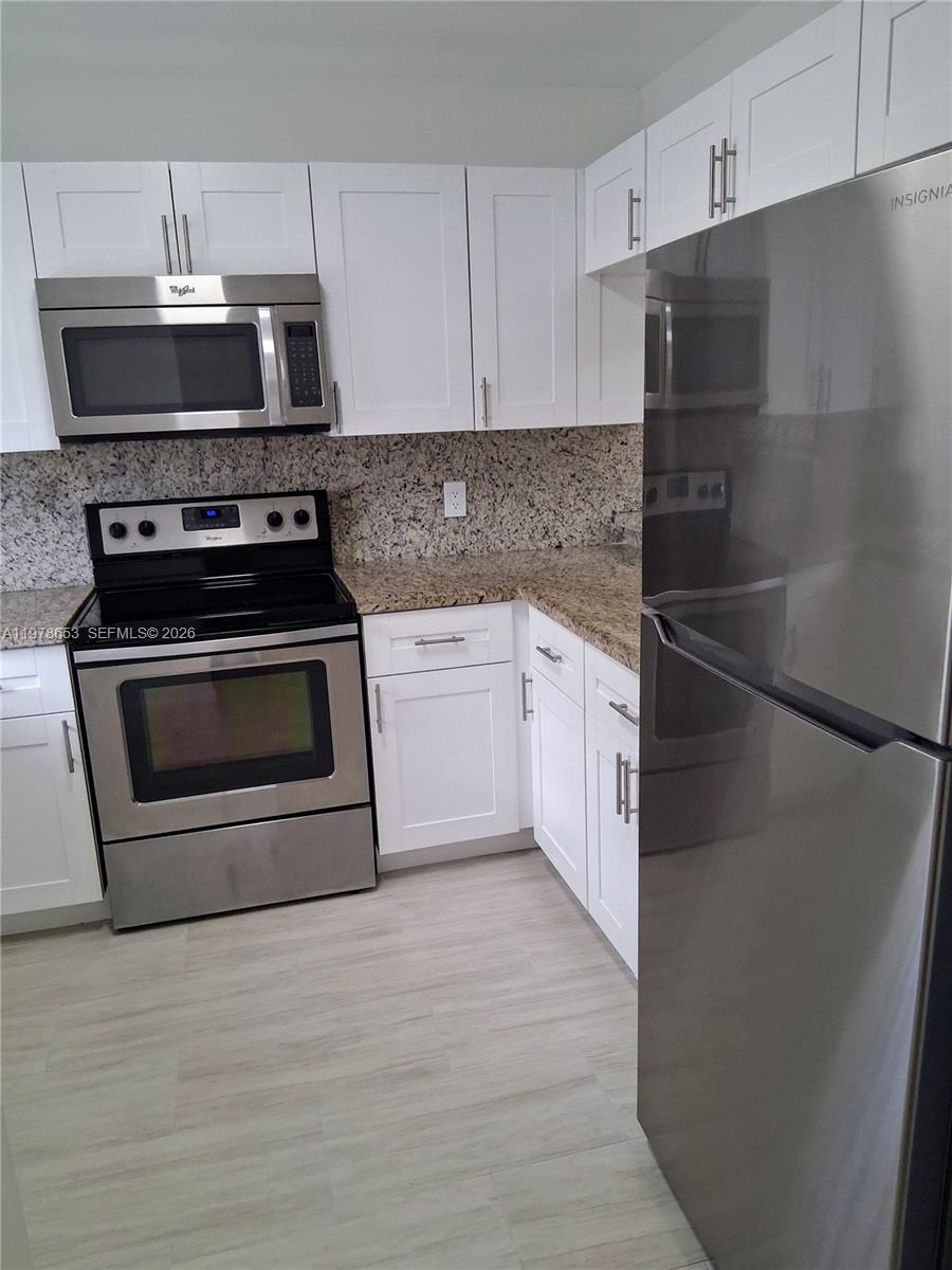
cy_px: 635
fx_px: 953
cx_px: 476
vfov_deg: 67.3
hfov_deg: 53.1
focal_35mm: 26
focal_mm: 3.98
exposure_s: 1/120
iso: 250
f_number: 1.8
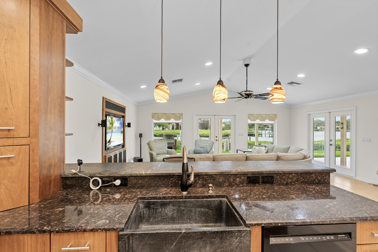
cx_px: 189
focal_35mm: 17
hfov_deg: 93.3
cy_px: 126
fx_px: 178
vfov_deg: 70.4
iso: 500
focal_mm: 17
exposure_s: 1/3
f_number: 7.1
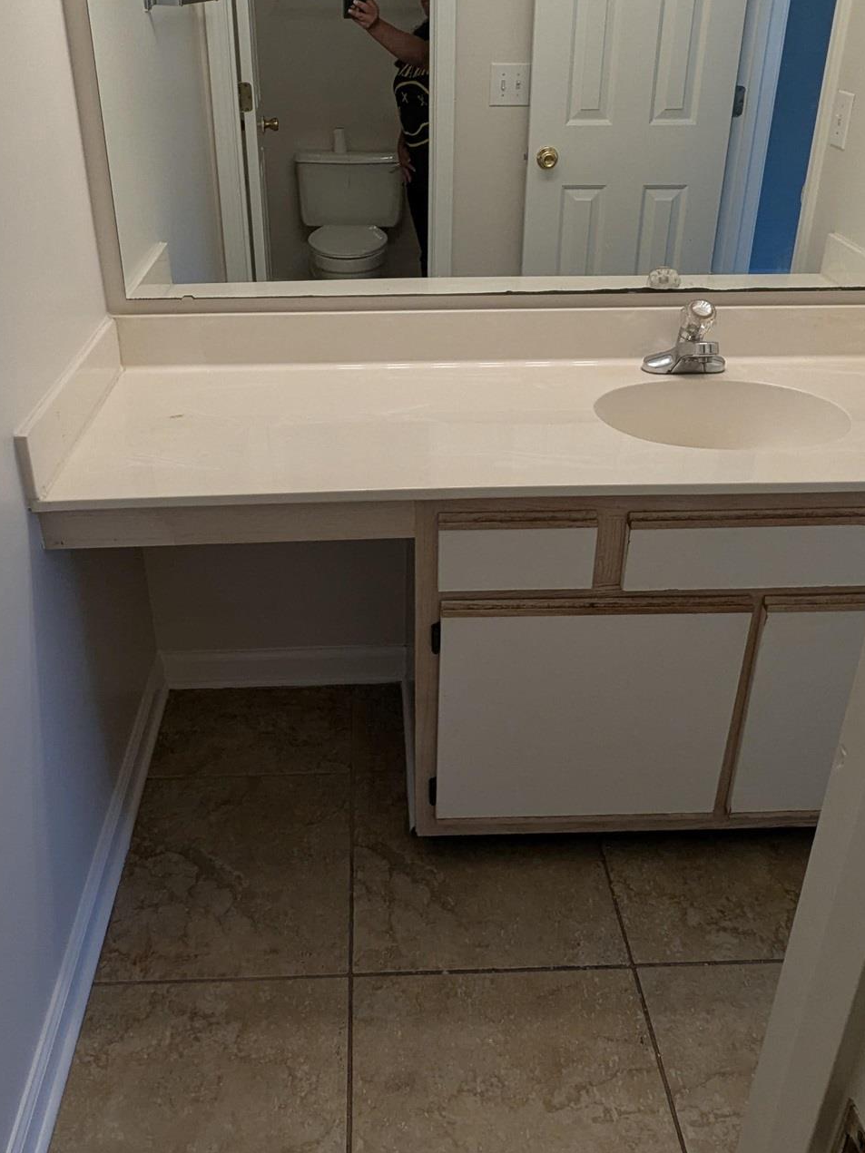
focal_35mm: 29
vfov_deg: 61.3
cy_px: 486
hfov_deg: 48.2
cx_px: 395
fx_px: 966
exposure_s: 1/60
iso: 82
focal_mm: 2.35
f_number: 2.2
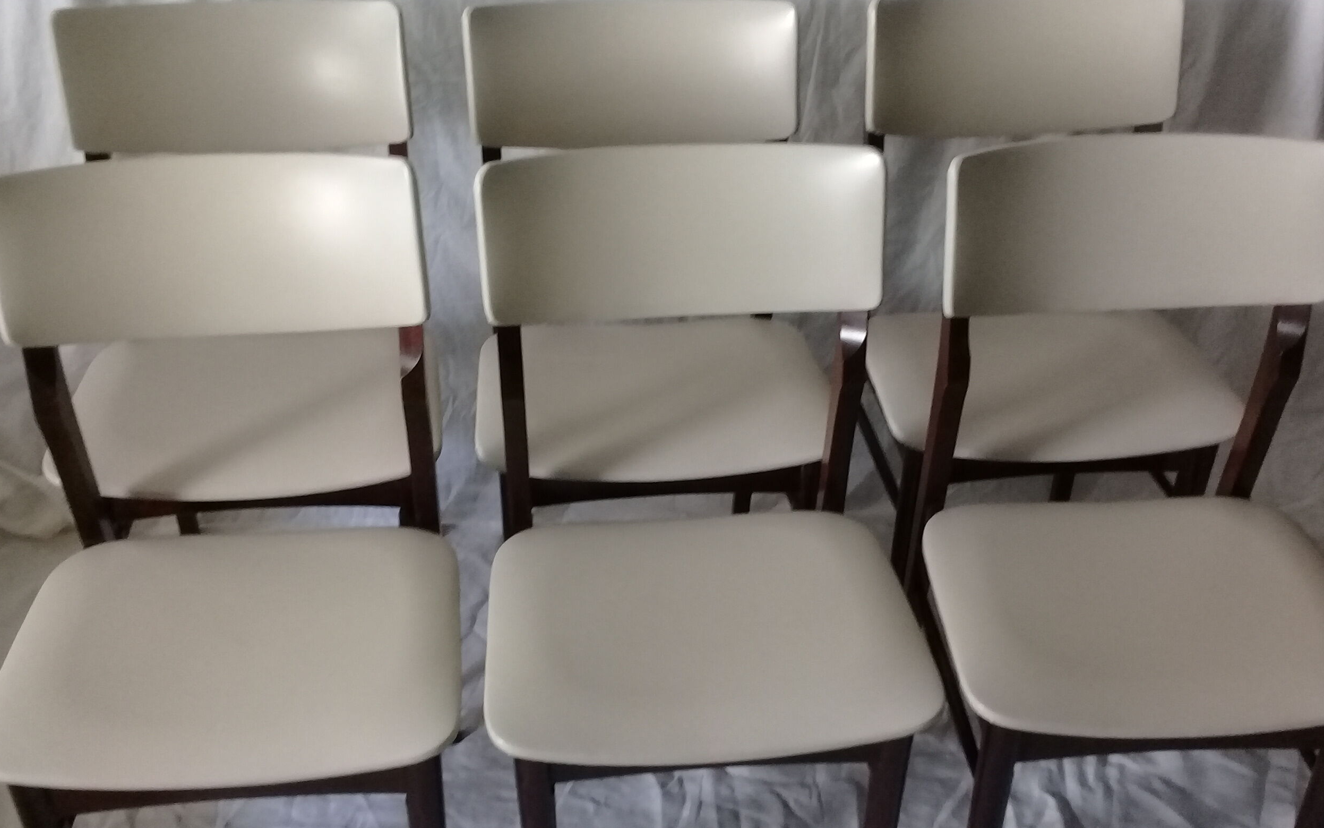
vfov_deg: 29.9
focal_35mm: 43
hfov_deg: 46.2
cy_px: 443
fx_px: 1552
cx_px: 682
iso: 160
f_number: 2.2
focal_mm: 3.3
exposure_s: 1/33
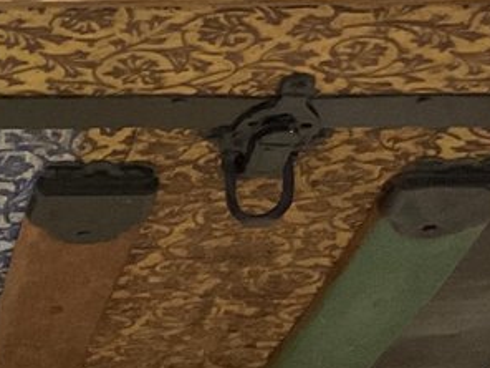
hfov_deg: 12.6
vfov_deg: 9.8
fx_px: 2095
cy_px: -140
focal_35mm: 148
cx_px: -252
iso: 250
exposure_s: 1/30
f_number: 1.8
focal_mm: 3
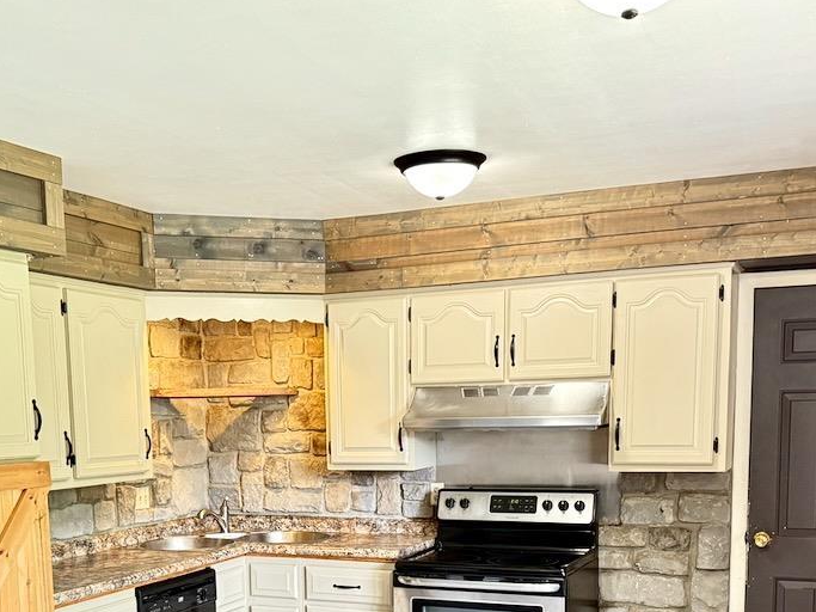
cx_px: 320
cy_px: 547
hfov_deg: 41.9
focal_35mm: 45
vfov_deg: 30.8
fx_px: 1061
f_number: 1.78
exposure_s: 1/40
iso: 640
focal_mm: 6.76
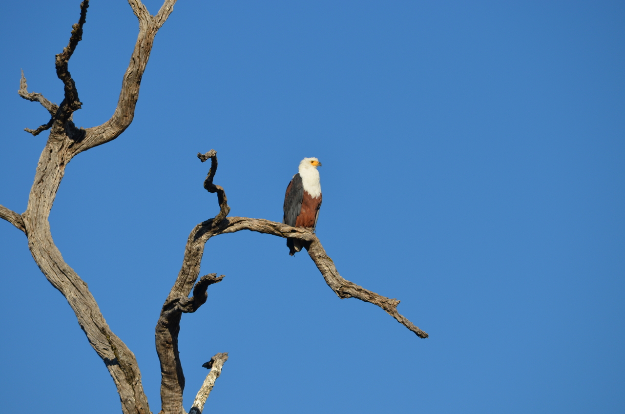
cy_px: 207
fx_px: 7797
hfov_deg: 4.6
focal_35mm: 450
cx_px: 312
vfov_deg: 3.0
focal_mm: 300
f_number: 8
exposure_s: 1/1000
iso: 200
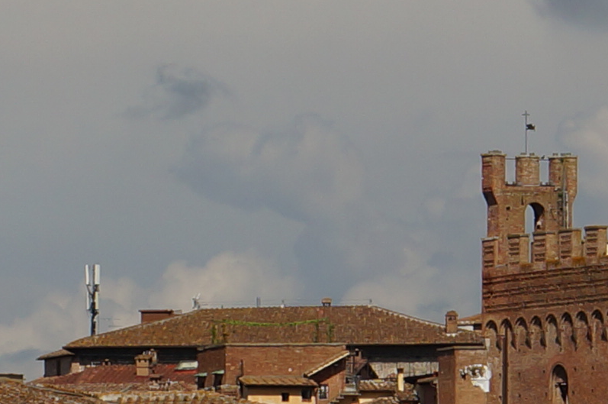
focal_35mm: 527
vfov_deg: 2.6
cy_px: 114
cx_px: 764
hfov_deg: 3.9
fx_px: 8889
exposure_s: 1/125
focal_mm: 57
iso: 100
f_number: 10
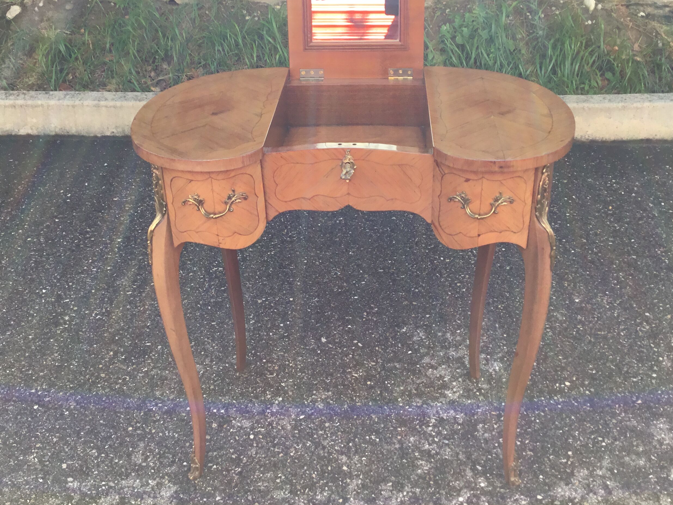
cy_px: 195
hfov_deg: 45.8
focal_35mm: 41
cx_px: 340
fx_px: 797
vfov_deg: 35.0
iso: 25
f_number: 2.4
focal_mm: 3.3
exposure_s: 1/356
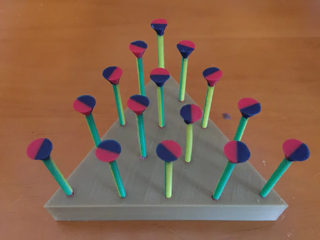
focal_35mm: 29
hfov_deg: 61.7
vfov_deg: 48.2
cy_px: 120
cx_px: 160
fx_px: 268
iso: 160
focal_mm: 4.15
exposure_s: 1/4
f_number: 2.2
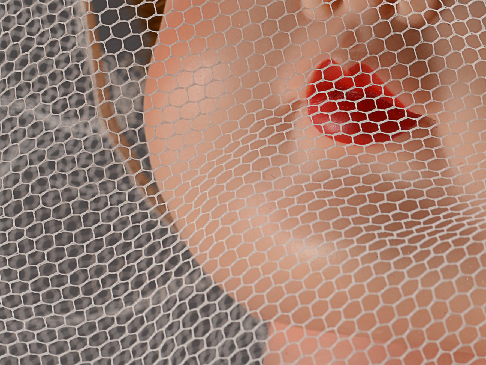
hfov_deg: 10.8
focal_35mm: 183
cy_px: 88
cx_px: 288
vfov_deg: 8.1
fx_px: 2569
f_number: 11
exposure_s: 1/80
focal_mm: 46
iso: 100
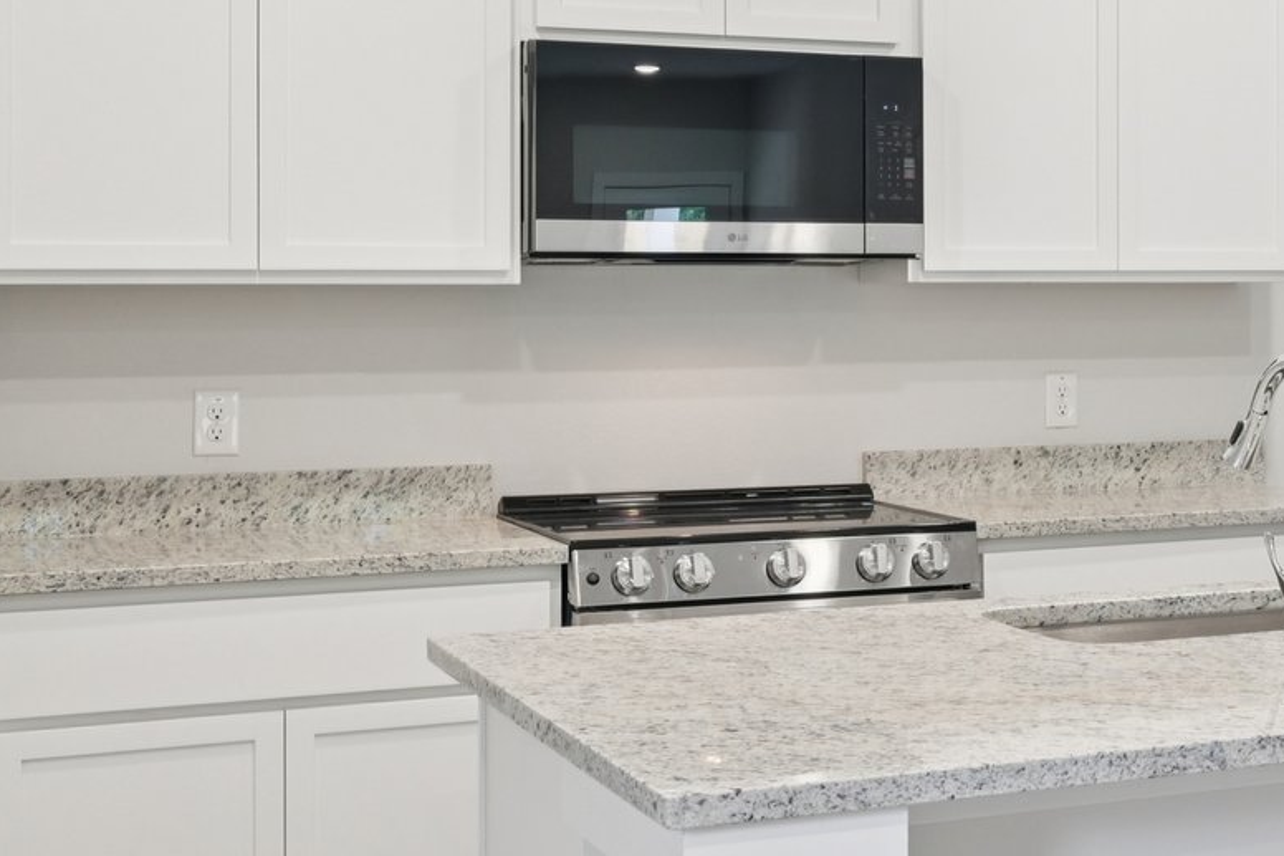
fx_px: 2353
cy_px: 277
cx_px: 1387
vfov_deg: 20.5
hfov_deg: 28.0
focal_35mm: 66
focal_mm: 25
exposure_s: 1/13
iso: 400
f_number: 8
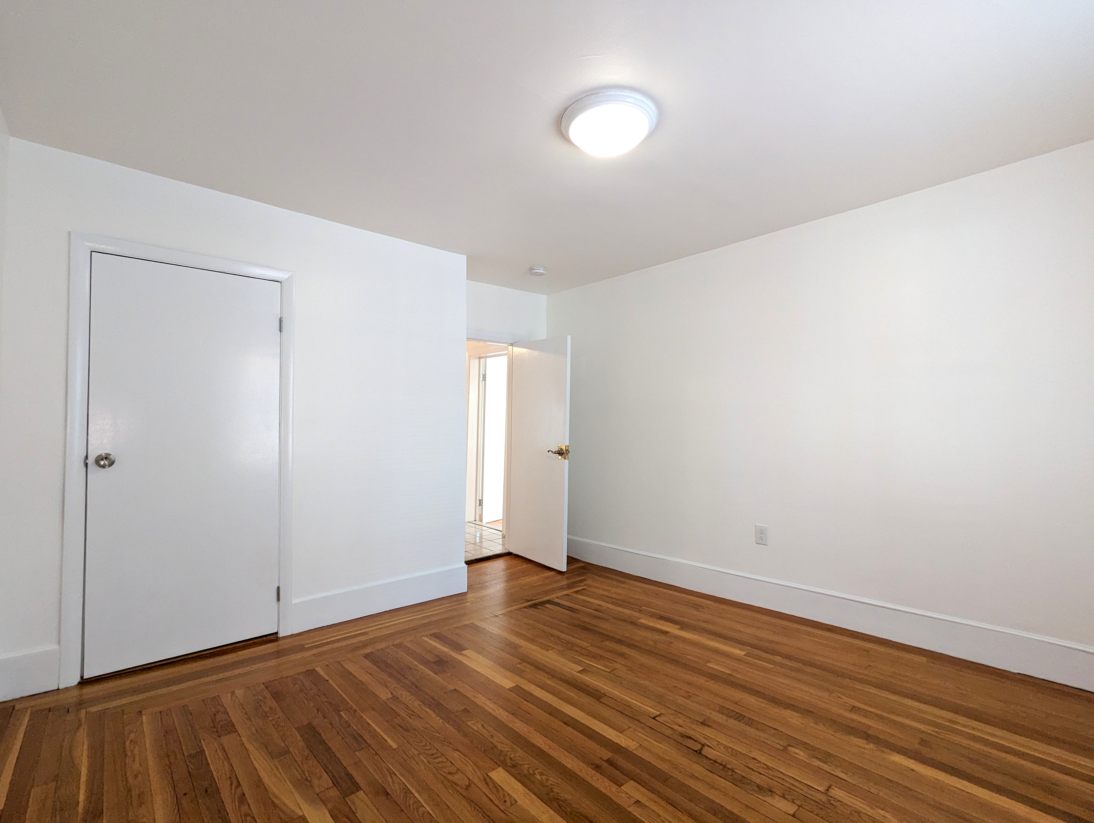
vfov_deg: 78.2
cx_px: 547
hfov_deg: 94.4
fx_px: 506
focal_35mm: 16
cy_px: 412
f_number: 2.2
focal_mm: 2.35
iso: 436
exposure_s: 1/60
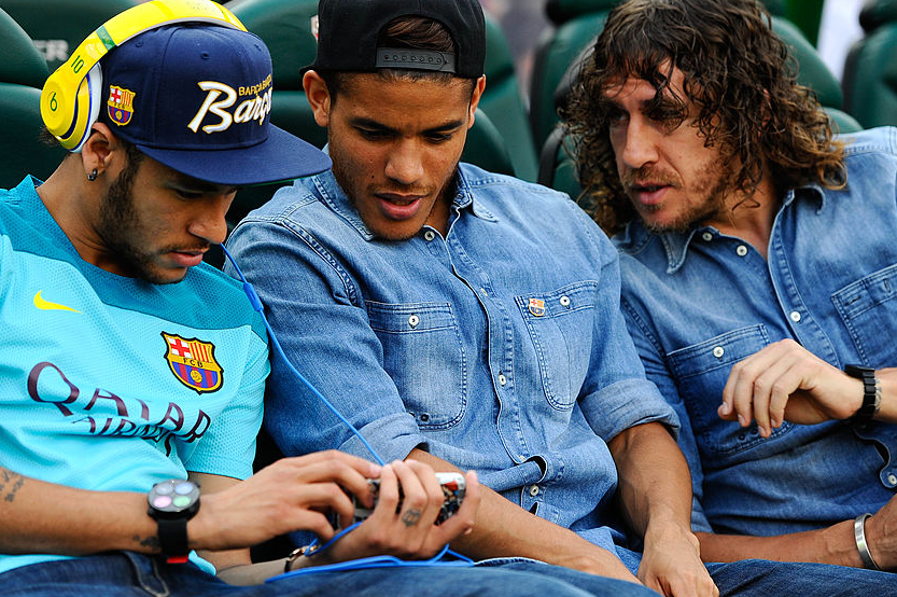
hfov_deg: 12.0
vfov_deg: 8.0
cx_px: 469
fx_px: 4282
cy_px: 259
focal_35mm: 172
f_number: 3.5
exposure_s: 1/800
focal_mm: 140
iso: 400
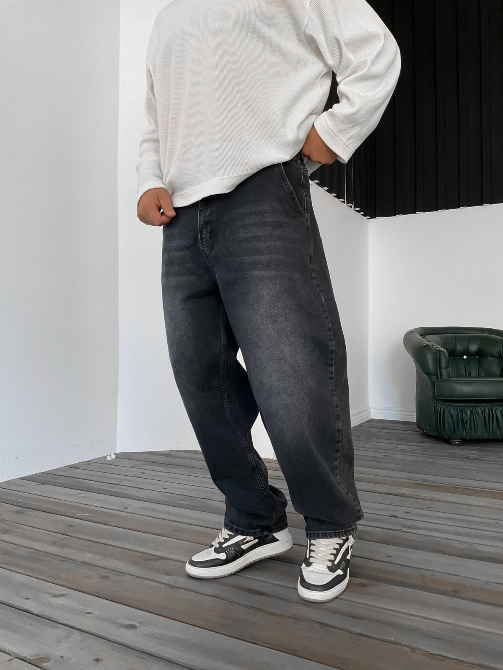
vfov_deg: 61.7
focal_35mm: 29
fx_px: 562
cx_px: 252
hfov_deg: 48.2
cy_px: 335
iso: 64
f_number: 1.8
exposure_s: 1/100
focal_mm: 3
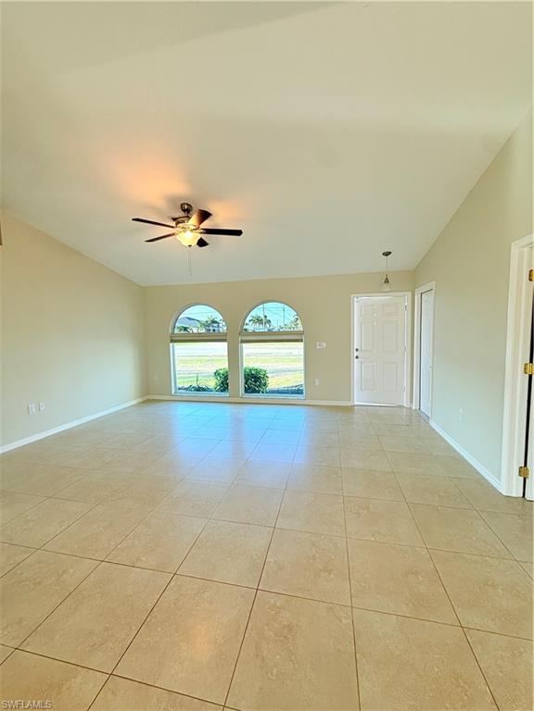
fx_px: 288
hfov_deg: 85.7
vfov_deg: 102.1
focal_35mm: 14
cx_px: 267
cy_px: 356
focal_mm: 2.22
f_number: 2.2
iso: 80
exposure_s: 1/120
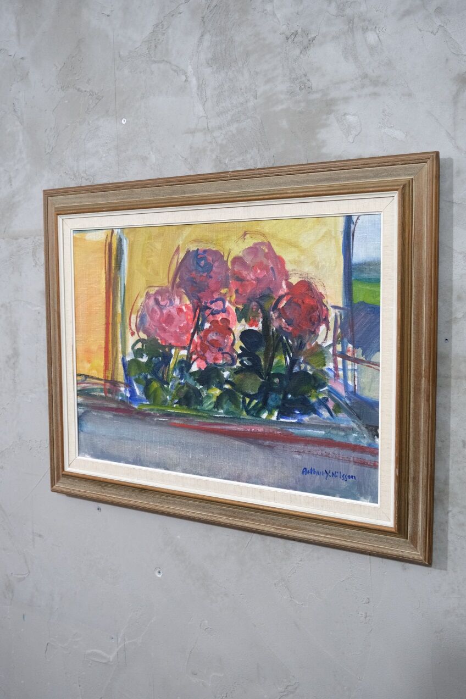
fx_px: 680
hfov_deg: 37.9
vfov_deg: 54.4
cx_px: 233
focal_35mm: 35
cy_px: 350
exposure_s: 1/34
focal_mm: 23.5
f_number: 4
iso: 2000
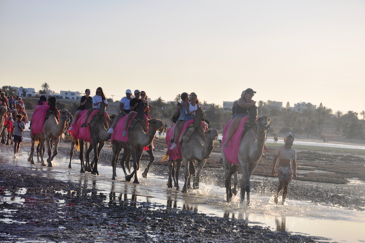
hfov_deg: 17.1
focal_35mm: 120
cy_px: 122
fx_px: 1215
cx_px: 182
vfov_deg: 11.4
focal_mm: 80
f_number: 10
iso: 200
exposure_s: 1/400
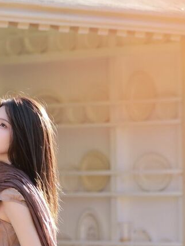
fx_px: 1926
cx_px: -16
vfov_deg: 7.3
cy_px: 166
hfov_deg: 5.5
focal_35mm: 270
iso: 160
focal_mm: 115
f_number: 2.8
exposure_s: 1/400
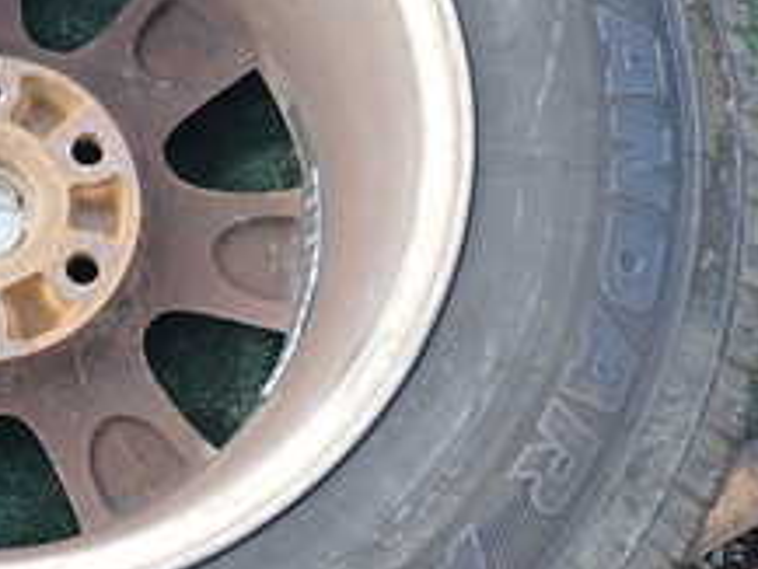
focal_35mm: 69
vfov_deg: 21.3
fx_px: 1512
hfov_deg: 26.4
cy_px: 220
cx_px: -31
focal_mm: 4.5
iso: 100
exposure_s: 1/80
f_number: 2
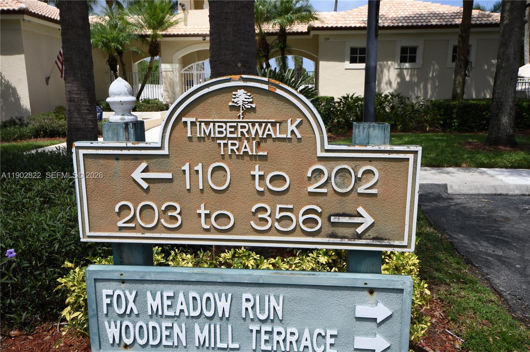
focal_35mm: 30
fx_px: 441
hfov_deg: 62.0
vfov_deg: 43.5
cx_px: 265
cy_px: 176
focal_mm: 20
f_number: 9
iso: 200
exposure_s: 1/320
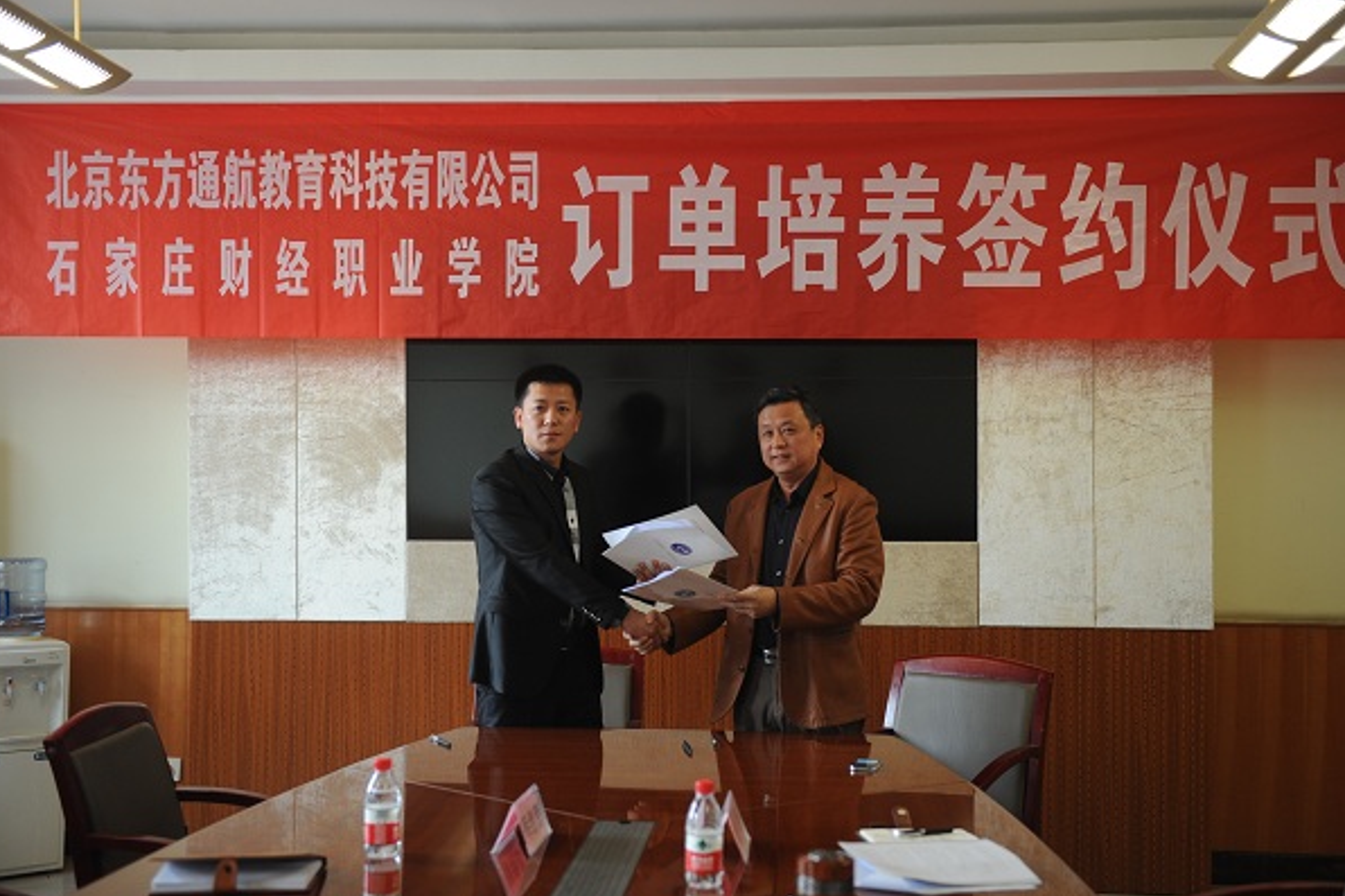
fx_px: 1681
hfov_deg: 43.6
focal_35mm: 45
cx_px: 694
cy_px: 453
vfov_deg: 29.8
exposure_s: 1/80
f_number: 2.8
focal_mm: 42
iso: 800
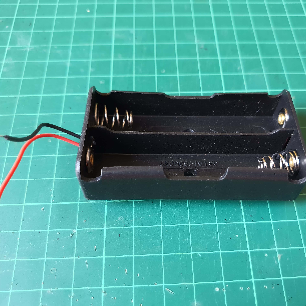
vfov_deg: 52.5
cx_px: 176
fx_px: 310
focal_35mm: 31
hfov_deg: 52.3
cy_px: 153
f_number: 1.5
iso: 320
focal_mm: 4.3
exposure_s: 1/100
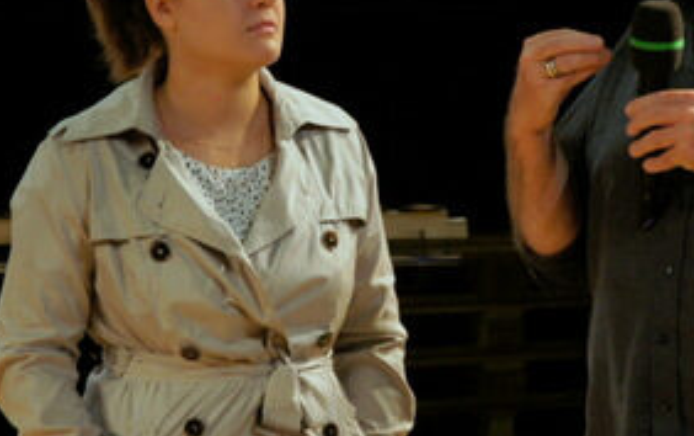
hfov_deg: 6.9
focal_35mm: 303
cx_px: 438
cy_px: 48
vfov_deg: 4.3
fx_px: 5738
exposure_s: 1/125
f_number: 5.6
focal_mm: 70
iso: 400
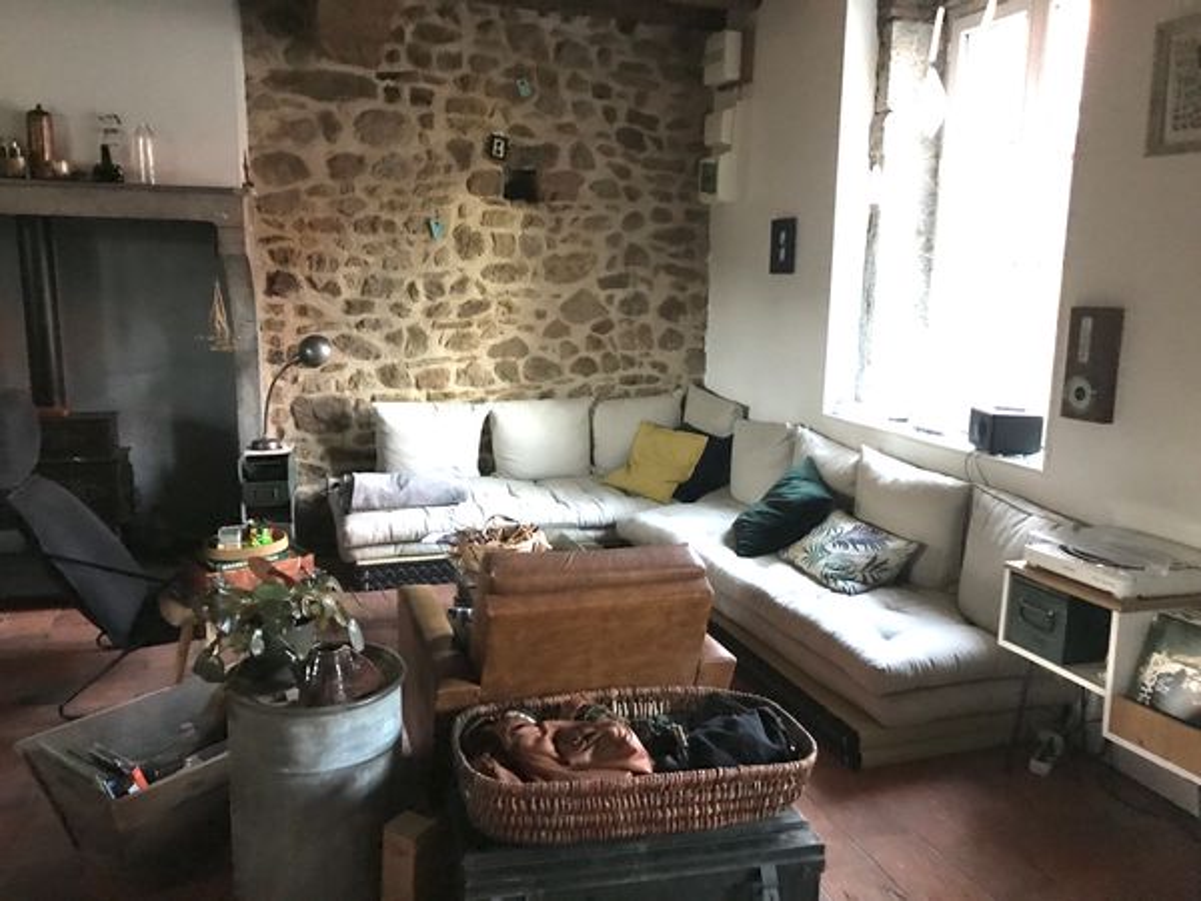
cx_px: 600
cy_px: 450
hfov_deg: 63.4
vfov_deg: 49.7
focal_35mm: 28
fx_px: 971
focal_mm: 3.99
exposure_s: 1/6
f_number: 1.8
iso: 80
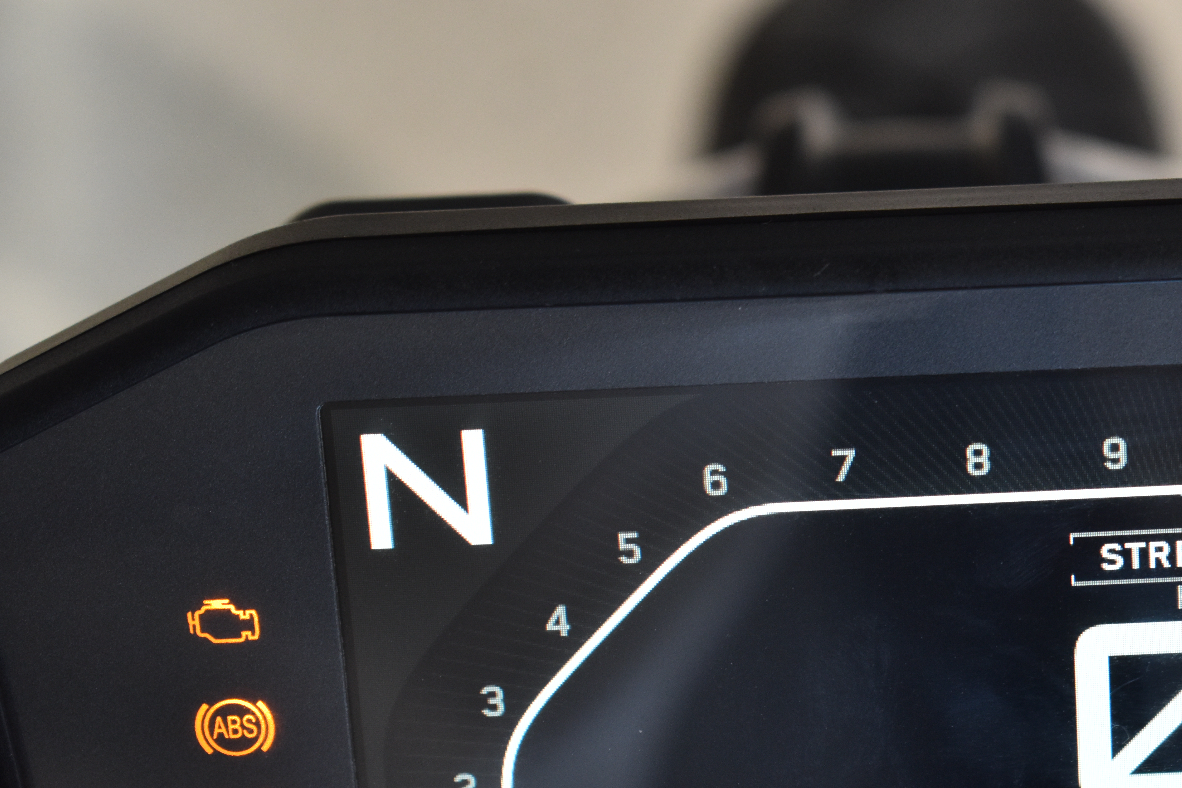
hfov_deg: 15.5
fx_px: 4327
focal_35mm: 132
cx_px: 943
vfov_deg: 10.4
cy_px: 604
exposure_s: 1/50
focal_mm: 55
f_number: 5.6
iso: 800
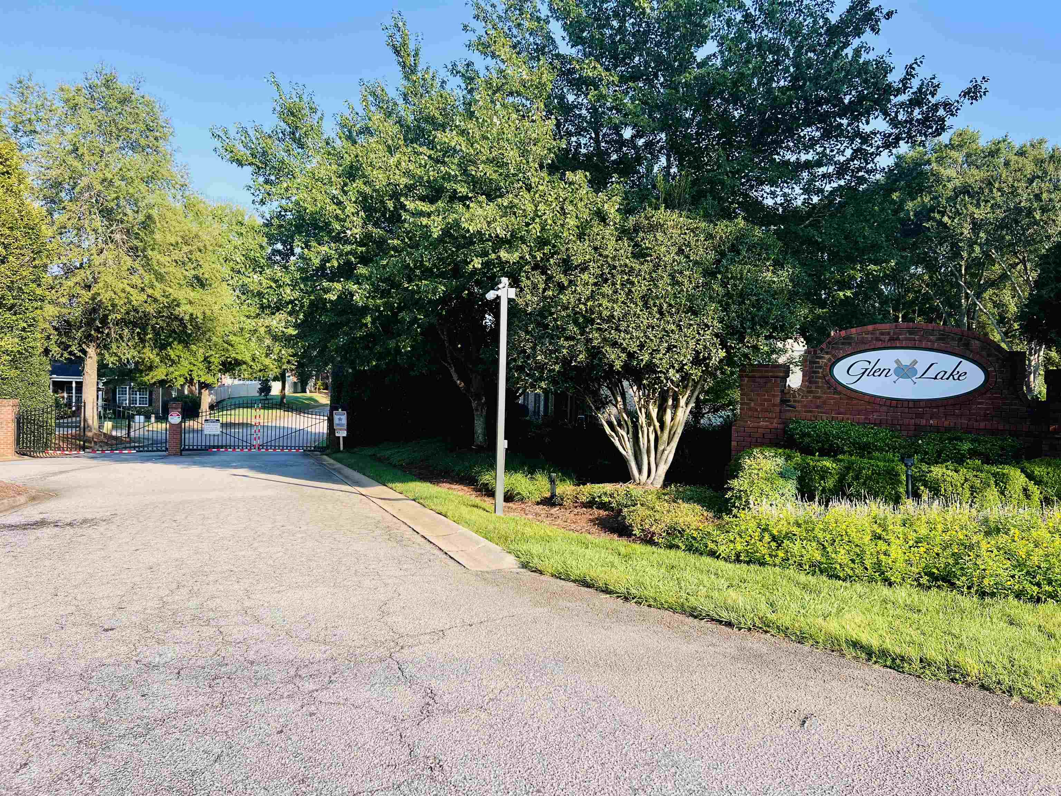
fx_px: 797
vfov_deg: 53.1
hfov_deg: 67.3
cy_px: 398
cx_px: 530
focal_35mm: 26
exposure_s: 1/1395
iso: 50
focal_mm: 5.7
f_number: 1.5
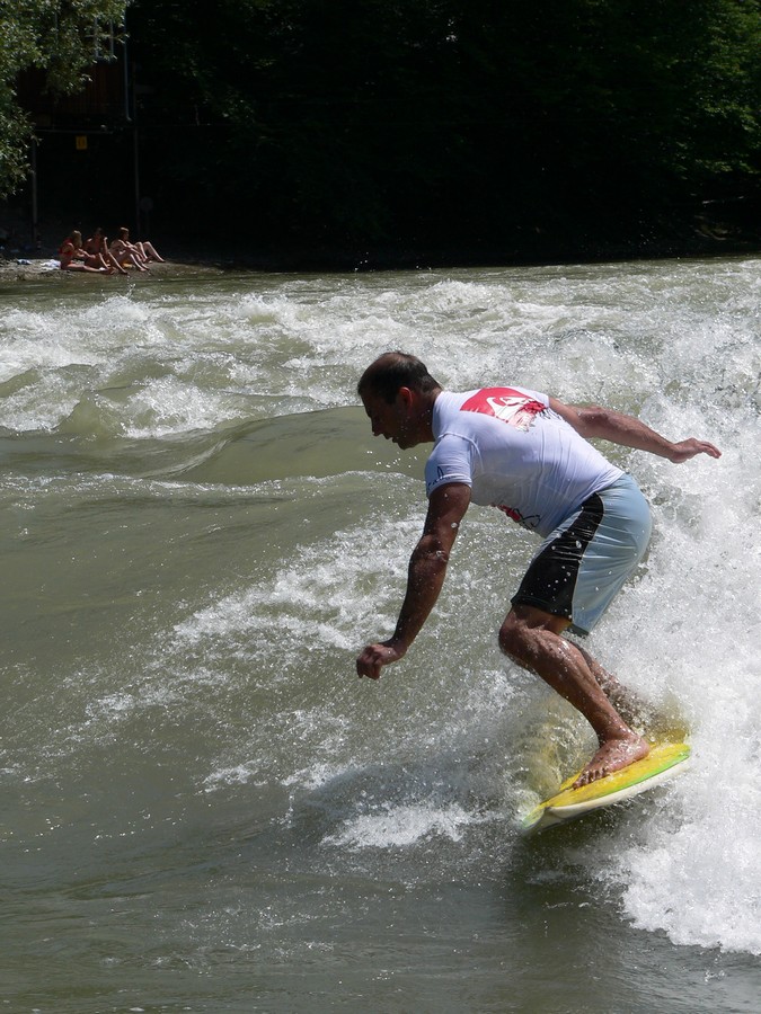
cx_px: 380
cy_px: 507
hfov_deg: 12.2
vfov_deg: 16.3
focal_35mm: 121
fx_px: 3547
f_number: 4.6
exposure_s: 1/1000
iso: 80
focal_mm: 20.1
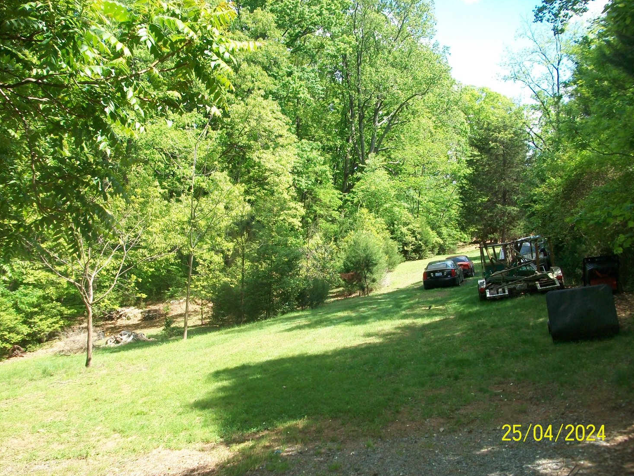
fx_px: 641
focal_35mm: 35
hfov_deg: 52.6
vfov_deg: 40.7
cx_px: 313
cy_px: 243
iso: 80
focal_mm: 5.7
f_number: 2.8
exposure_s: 1/400
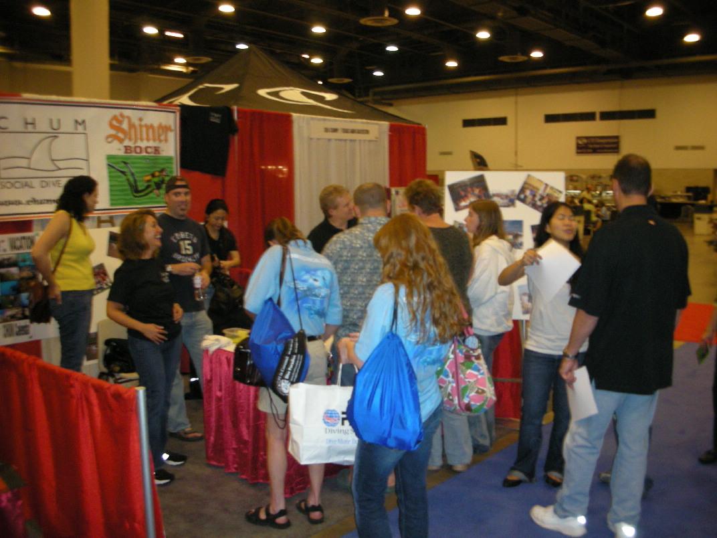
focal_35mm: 35
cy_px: 269
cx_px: 358
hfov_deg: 52.6
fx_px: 725
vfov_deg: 40.7
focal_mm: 5.8
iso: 189
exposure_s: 1/60
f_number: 2.8
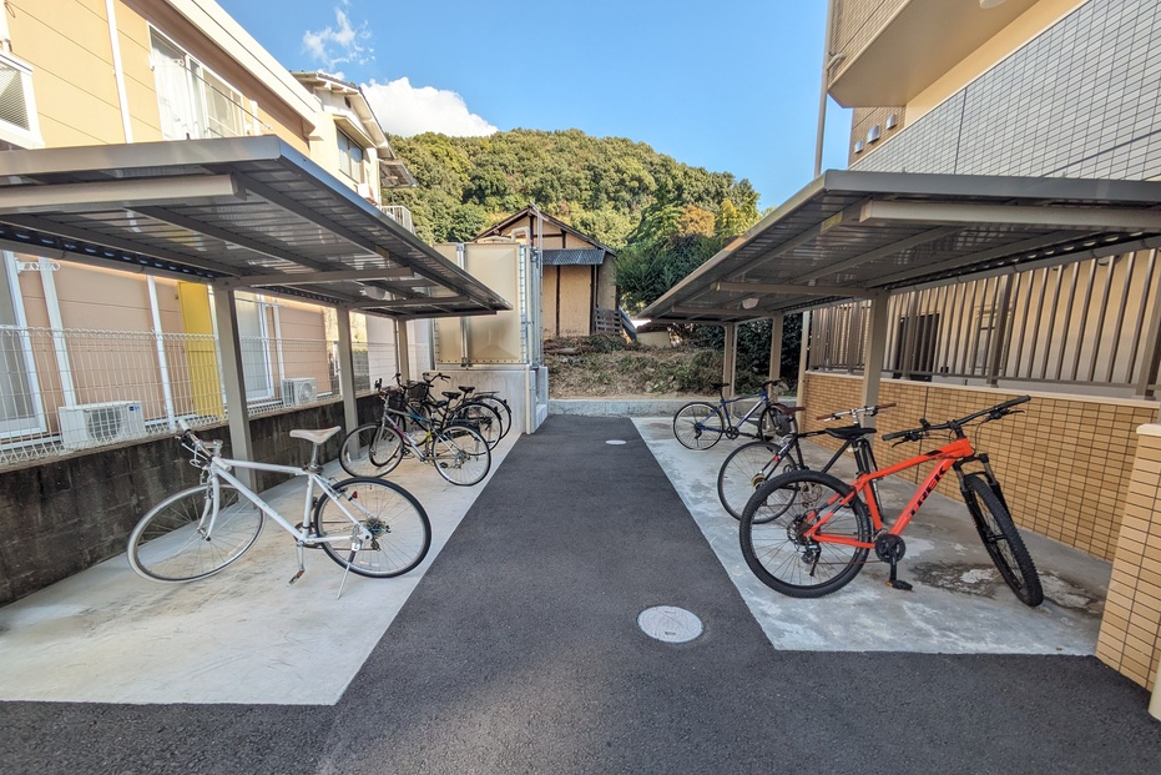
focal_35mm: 15
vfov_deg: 77.0
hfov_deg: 100.4
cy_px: 433
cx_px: 569
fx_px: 484
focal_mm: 1.83
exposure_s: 1/673
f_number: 2.2
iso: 49
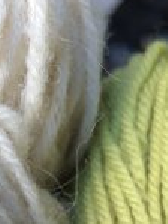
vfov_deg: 19.3
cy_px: 316
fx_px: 588
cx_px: 12
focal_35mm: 91
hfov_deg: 16.0
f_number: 2.2
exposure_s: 1/100
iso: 50
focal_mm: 4.15
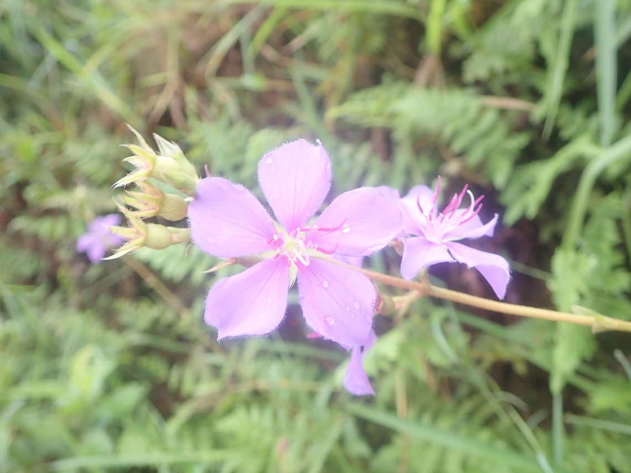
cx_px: 316
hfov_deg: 60.0
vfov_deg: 46.8
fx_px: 547
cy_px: 236
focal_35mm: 30
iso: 200
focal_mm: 5.5
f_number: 2.3
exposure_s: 1/125
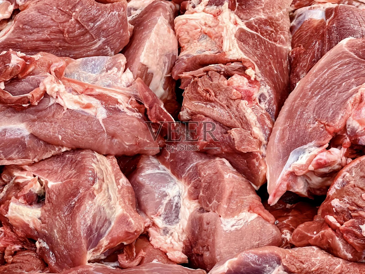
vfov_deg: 19.1
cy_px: 137
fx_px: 812
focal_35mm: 77
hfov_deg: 25.3
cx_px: 182
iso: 125
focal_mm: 9
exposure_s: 1/50
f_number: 2.8
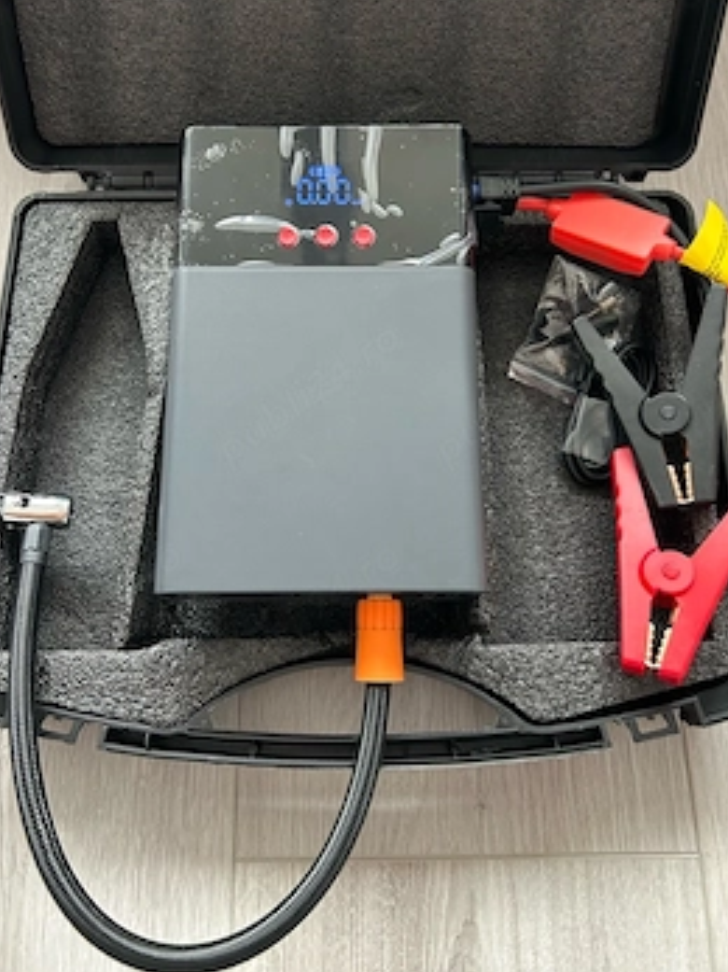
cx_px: 364
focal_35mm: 30
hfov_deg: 46.8
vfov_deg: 59.8
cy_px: 429
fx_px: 842
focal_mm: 5.7
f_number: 1.5
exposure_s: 1/60
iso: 320
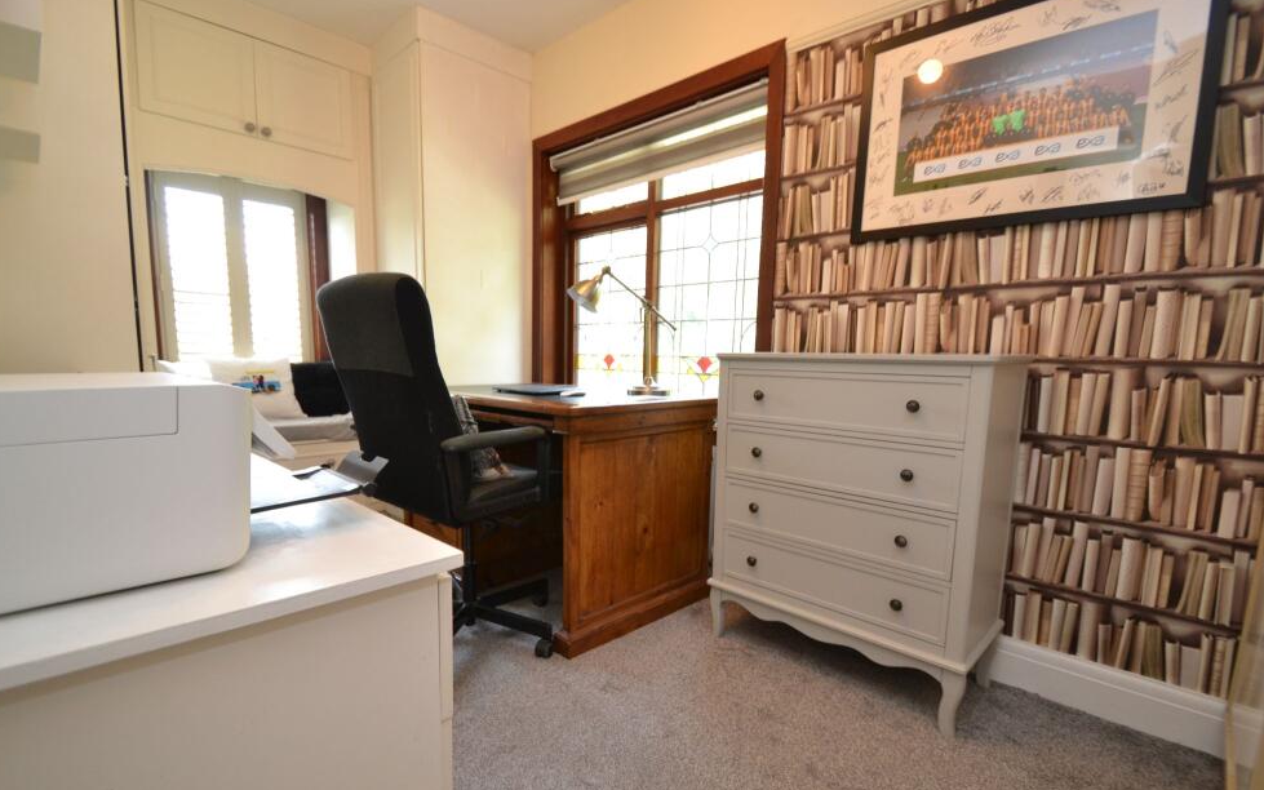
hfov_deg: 97.8
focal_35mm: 16
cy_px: 432
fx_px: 551
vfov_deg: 71.1
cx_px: 625
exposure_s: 1/60
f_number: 3.5
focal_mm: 10
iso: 720
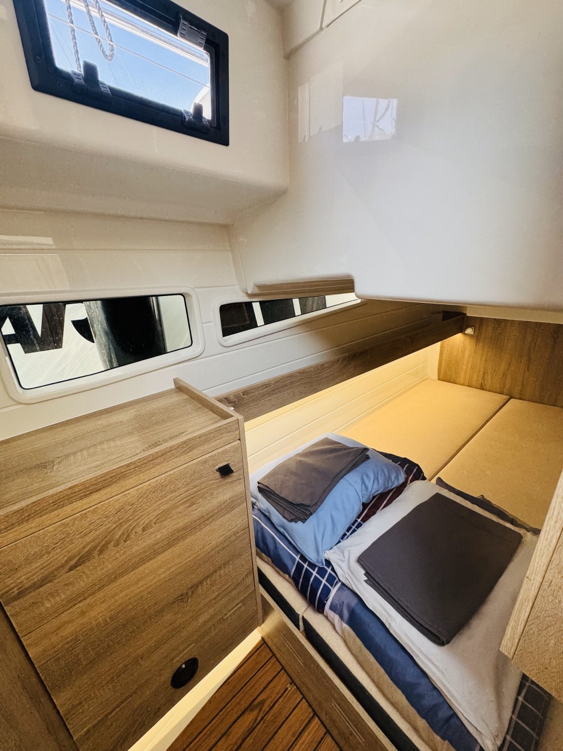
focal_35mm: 14
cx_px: 282
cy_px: 376
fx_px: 304
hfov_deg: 85.7
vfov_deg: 102.1
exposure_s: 1/99
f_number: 2.2
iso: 160
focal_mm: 2.22
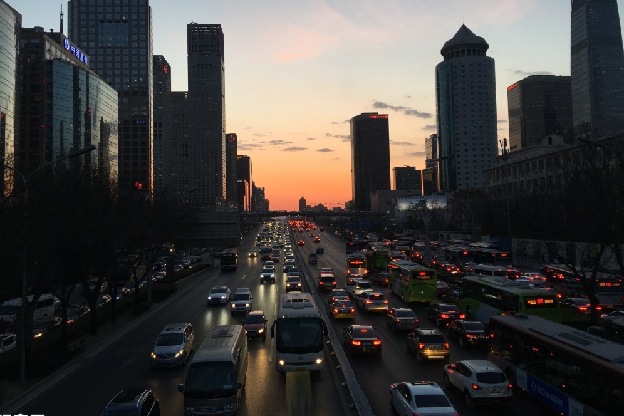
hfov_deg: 60.3
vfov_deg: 42.3
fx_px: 537
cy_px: 192
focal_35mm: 31
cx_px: 306
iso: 32
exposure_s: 1/100
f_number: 2.2
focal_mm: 4.15
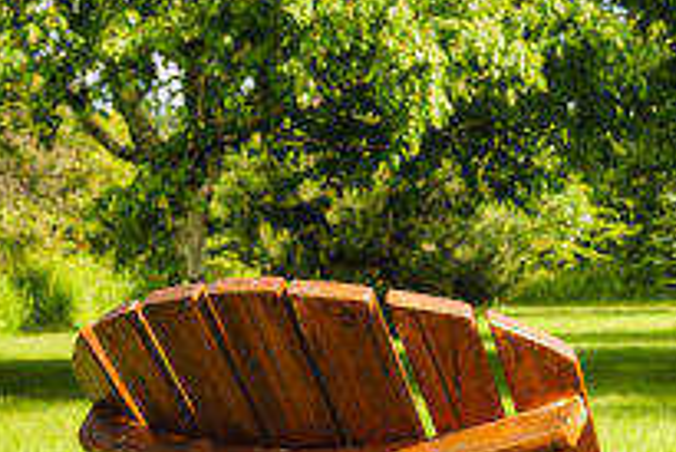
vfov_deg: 8.7
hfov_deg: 12.2
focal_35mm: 158
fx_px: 2969
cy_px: 363
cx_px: 1105
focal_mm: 36
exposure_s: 1/125
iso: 200
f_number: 9
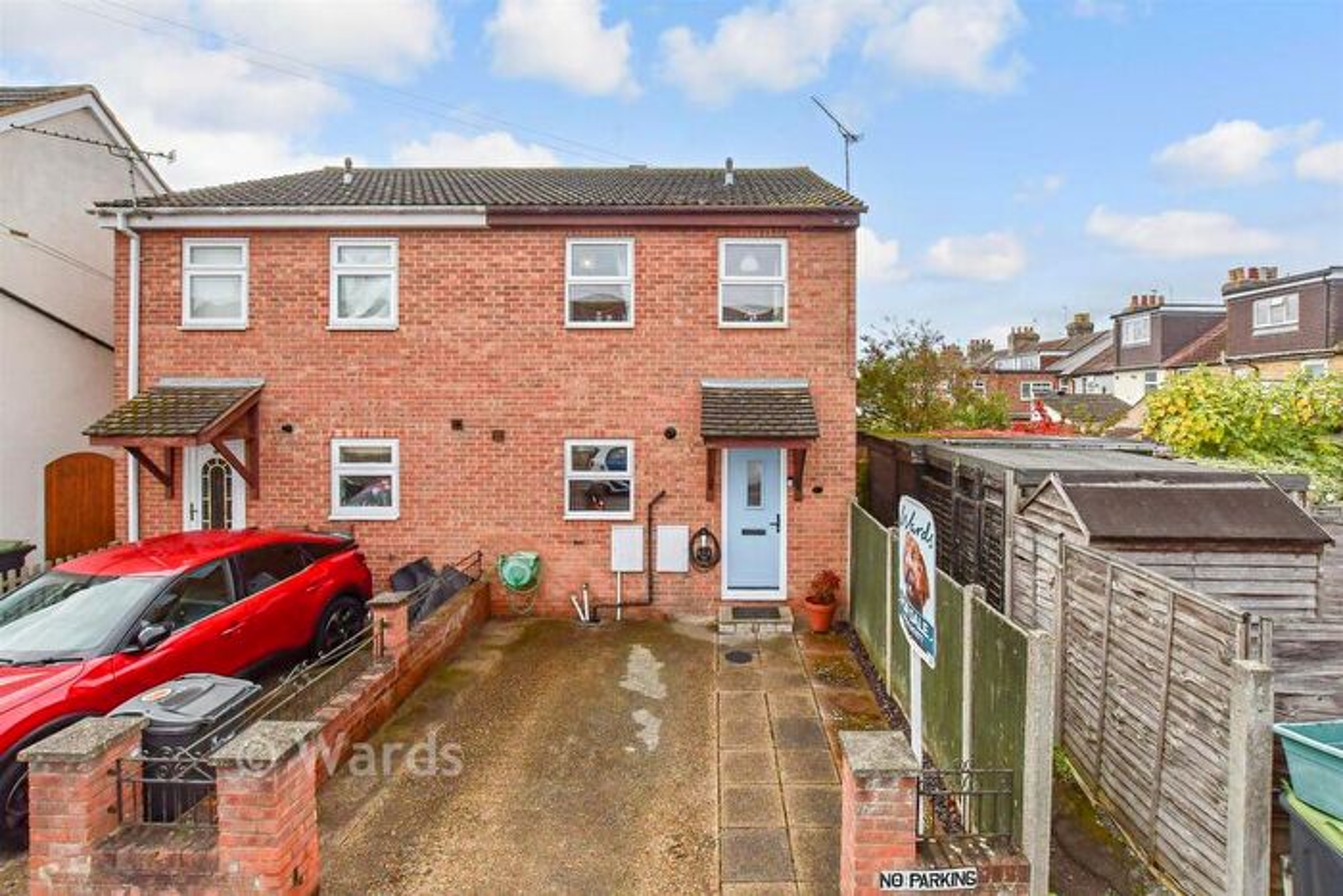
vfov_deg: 77.4
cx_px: 672
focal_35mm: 15
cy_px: 448
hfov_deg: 100.4
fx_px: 560
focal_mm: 10
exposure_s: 1/1000
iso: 400
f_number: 8
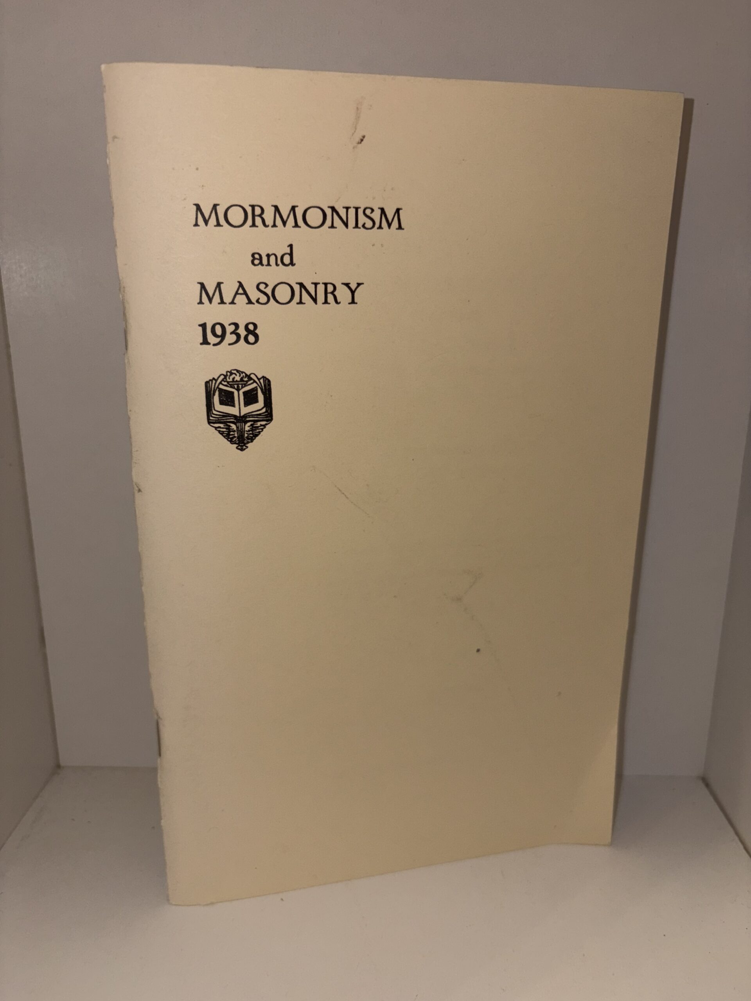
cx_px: 376
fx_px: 752
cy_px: 500
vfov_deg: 67.3
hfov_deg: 53.1
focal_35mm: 26
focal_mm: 5.96
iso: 32
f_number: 1.6
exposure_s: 1/59
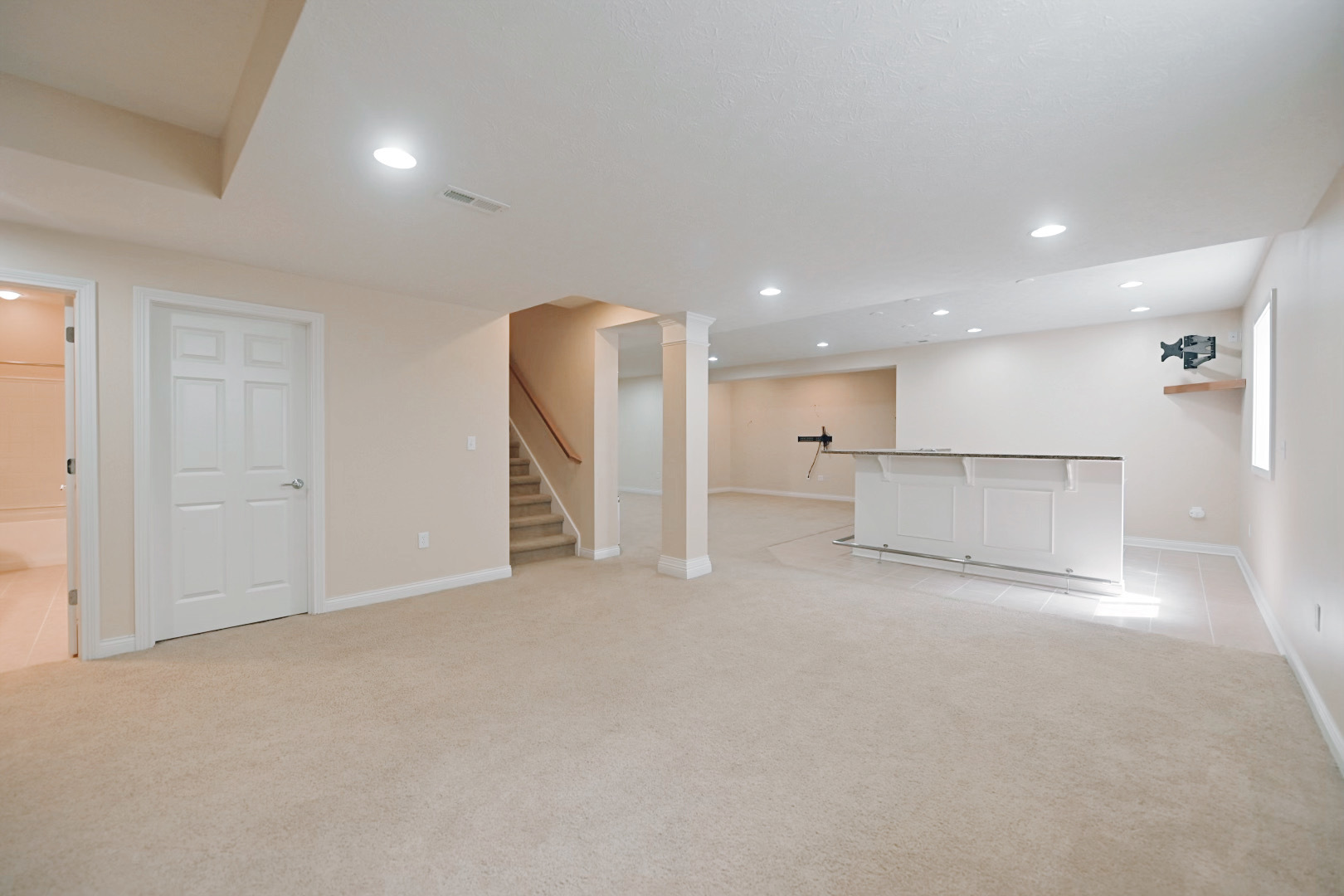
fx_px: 523
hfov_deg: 104.3
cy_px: 448
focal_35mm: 14
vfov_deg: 81.2
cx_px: 672
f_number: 2.8
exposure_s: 1/125
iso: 640
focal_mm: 14
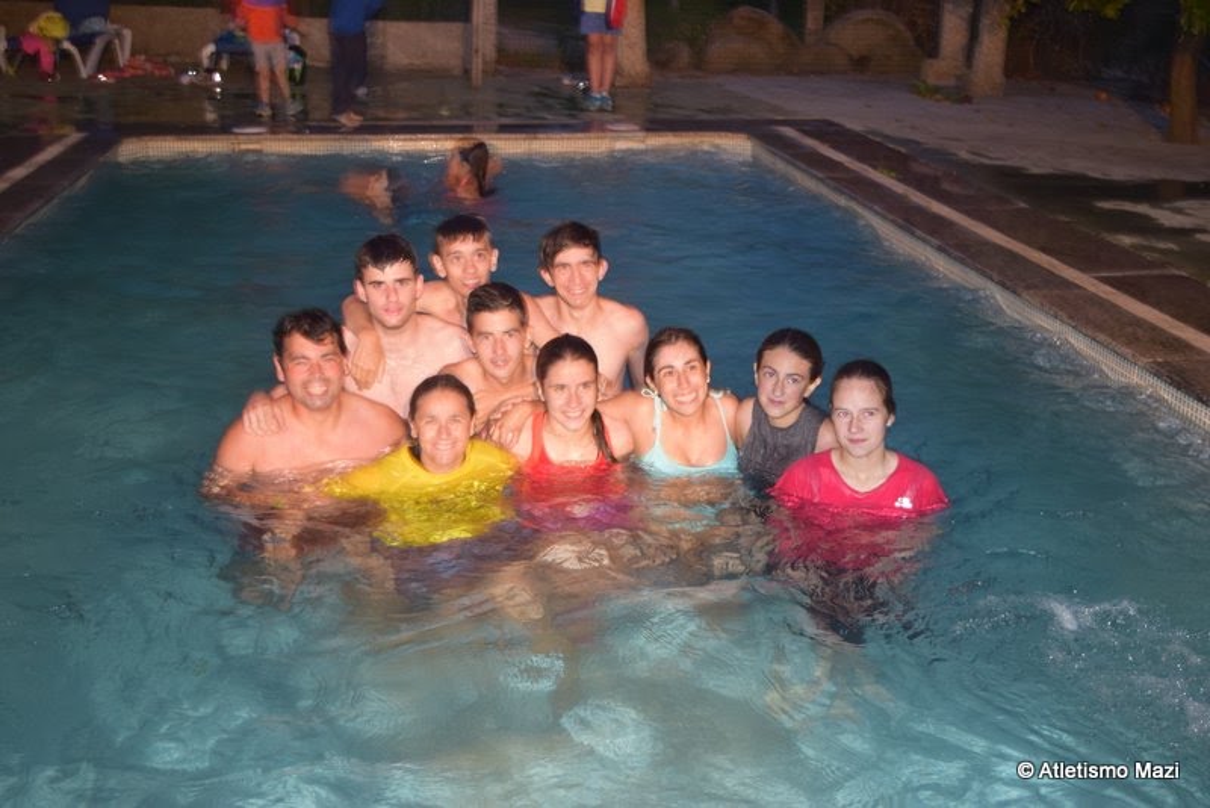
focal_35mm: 45
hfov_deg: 43.6
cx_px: 605
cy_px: 404
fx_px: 1513
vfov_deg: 29.9
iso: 800
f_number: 4.2
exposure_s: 1/3
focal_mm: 30
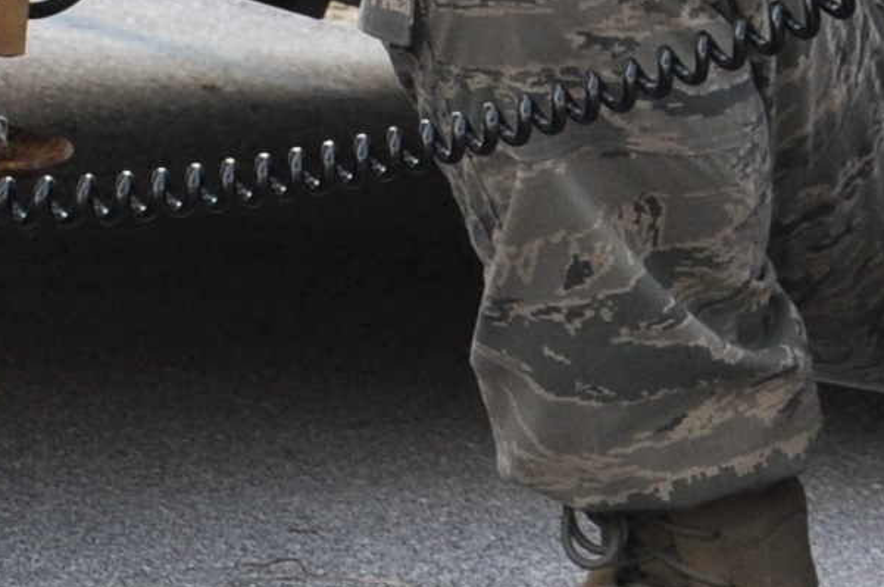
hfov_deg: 6.4
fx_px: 7872
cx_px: 453
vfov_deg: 4.2
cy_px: -465
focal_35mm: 321
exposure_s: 1/160
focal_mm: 30
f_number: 6.3
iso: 200
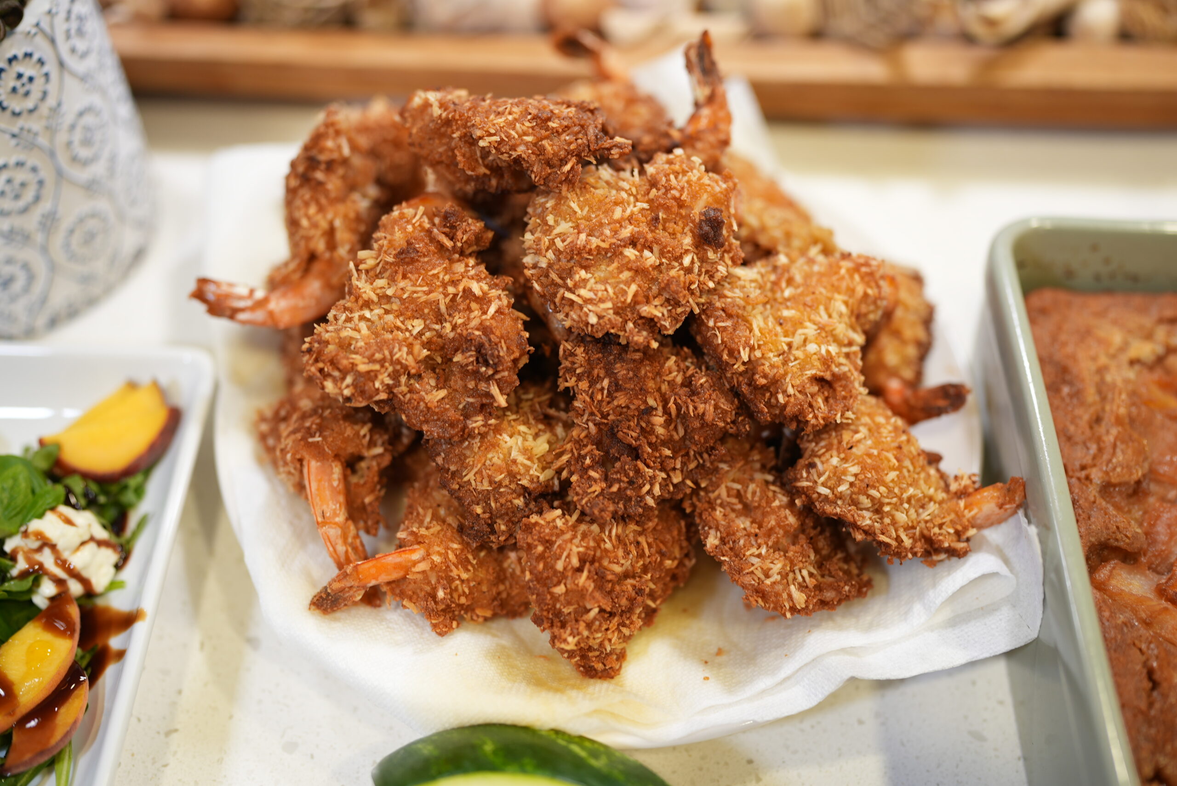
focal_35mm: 35
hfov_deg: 54.4
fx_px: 1145
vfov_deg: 37.9
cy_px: 393
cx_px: 588
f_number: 1.4
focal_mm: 35
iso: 125
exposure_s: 1/40
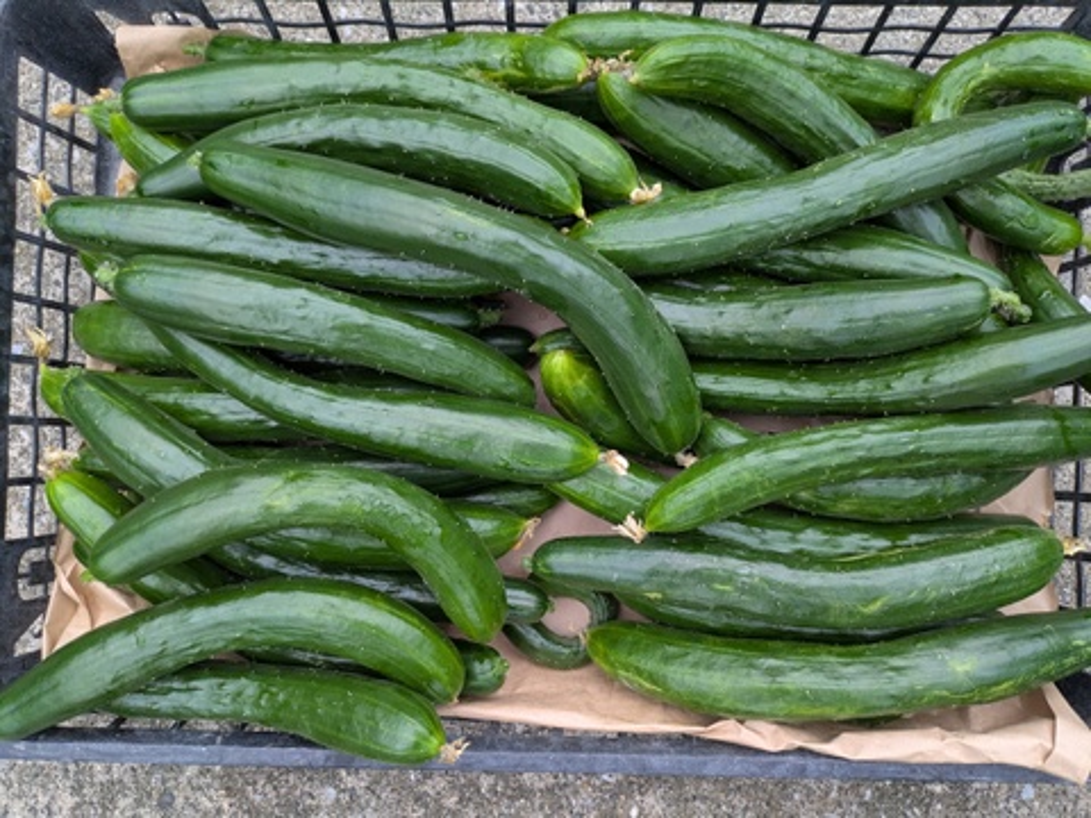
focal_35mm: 25
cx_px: 546
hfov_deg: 69.4
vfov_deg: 54.9
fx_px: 788
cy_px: 409
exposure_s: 1/120
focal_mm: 5.43
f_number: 1.89
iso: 83
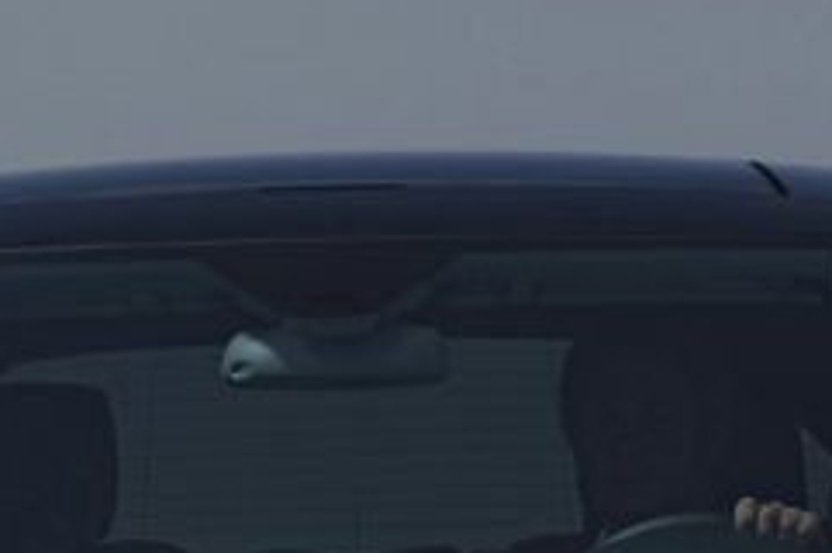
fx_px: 29404
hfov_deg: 1.6
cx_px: -90
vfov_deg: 1.1
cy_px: 1134
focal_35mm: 1274
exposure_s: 1/500
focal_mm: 200
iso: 100
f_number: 7.1
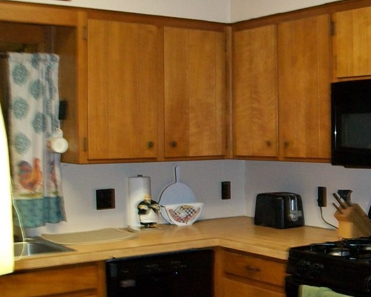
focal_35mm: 62
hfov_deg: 29.6
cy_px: 162
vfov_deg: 24.6
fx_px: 681
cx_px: 310
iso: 160
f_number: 2.7
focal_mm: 6
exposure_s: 1/60
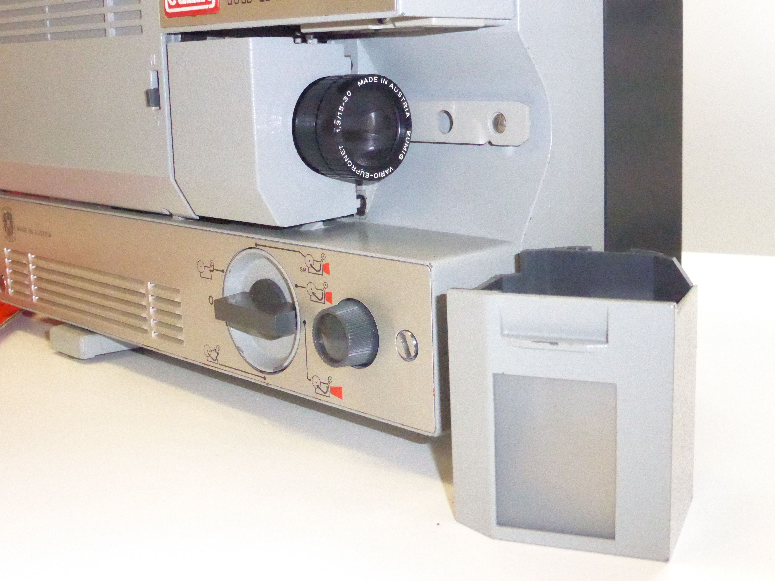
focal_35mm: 51
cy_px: 290
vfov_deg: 28.6
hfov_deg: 37.5
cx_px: 388
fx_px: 1142
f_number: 4.4
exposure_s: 1/500
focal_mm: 9
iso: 3200
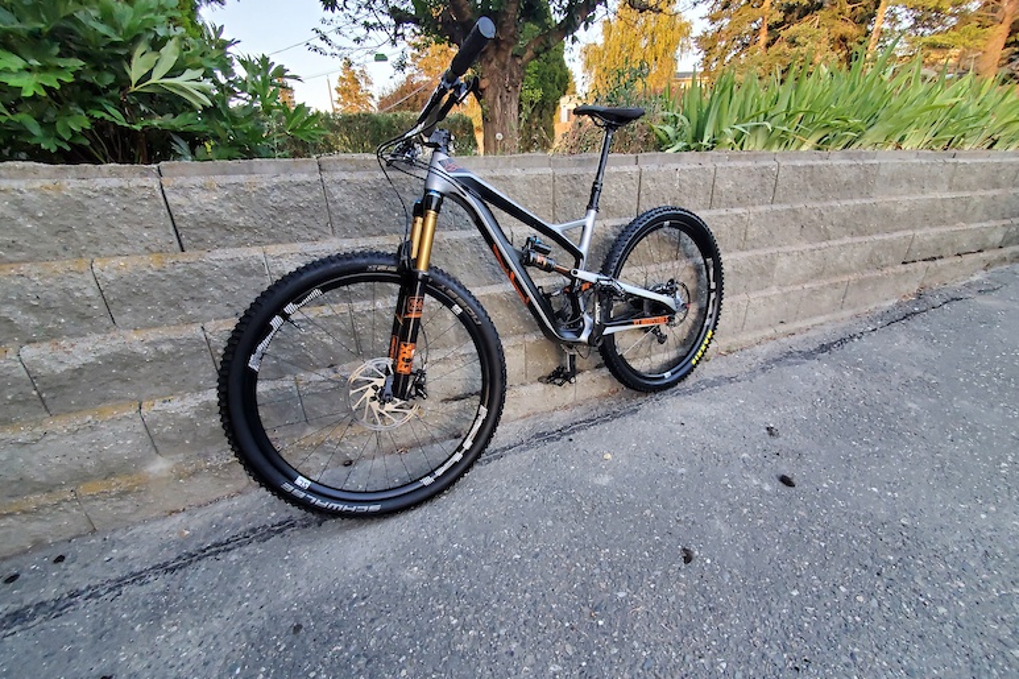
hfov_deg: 104.3
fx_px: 396
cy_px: 359
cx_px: 514
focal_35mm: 14
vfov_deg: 81.1
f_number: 2.2
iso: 200
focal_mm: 1.8
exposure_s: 1/60
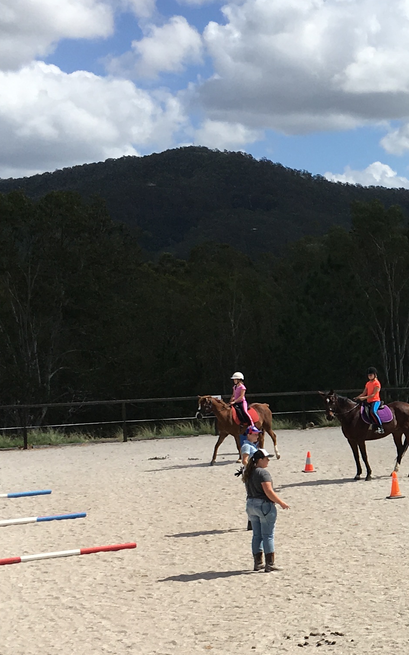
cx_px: 652
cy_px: 435
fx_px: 1462
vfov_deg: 25.1
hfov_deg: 14.6
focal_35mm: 82
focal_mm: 4.15
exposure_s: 1/2481
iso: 25
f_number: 2.2
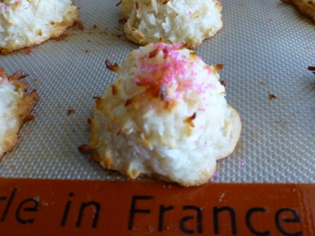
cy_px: 118
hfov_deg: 60.0
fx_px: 273
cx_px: 158
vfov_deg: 46.8
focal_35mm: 30
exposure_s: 1/50
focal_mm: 5.4
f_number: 3.6
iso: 400
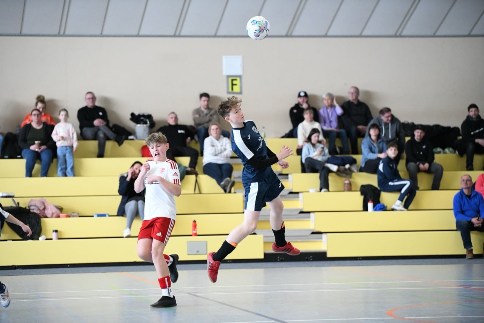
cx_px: 242
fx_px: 1680
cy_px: 162
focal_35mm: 125
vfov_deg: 11.0
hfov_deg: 16.4
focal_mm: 125
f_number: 2.8
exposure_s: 1/1600
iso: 8000
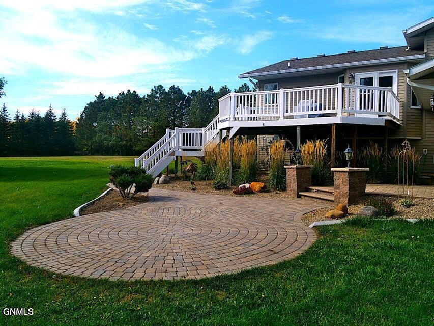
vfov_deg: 49.8
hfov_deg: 63.4
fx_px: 351
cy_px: 163
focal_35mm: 28
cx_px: 217
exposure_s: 1/400
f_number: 7.1
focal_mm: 14
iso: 200
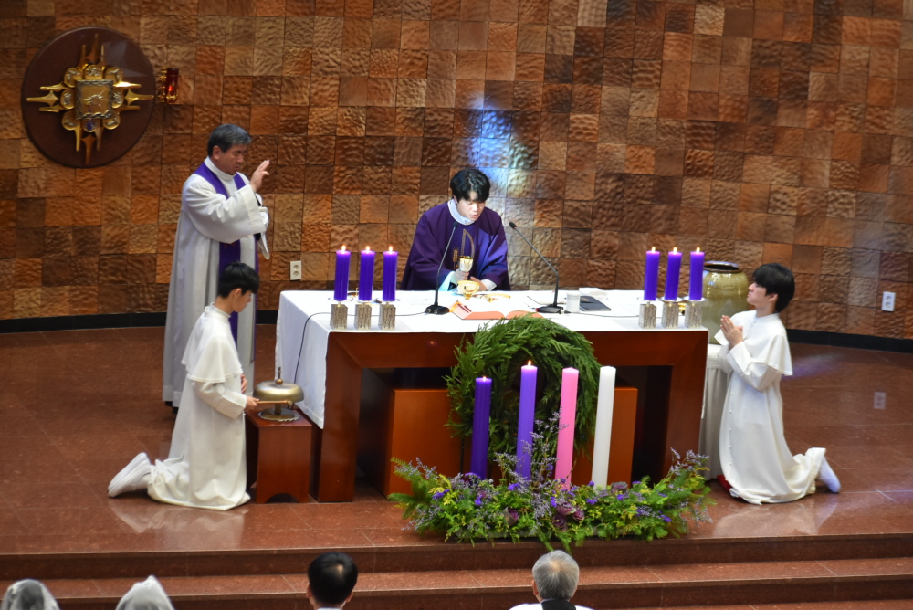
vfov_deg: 9.6
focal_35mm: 142
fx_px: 3616
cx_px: 456
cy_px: 305
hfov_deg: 14.4
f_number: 4.8
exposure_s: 1/60
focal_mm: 95
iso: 800
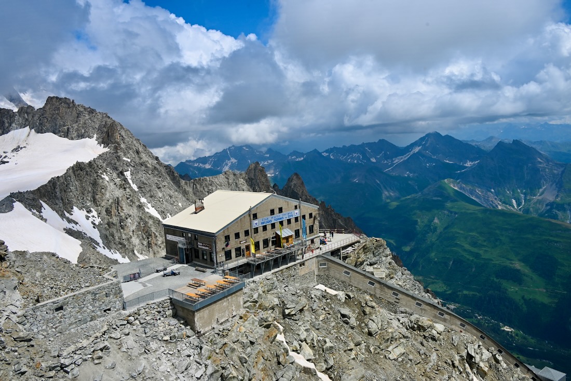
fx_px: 436
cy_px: 190
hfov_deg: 66.4
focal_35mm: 28
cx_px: 286
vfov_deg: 47.2
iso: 140
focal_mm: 27.5
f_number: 11
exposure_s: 1/250
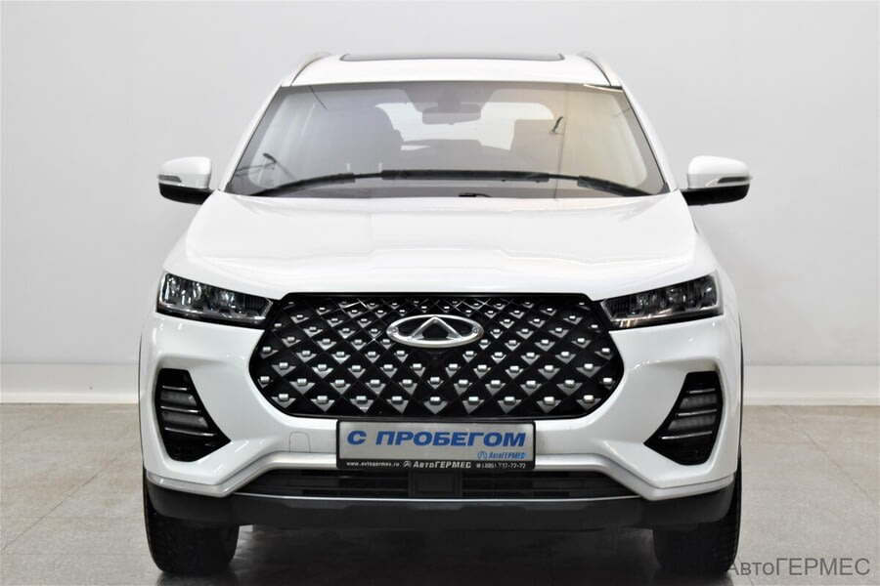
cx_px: 440
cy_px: 293
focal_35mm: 78
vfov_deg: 17.5
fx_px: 1907
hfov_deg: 26.0
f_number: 6.3
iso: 800
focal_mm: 52
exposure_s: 1/60
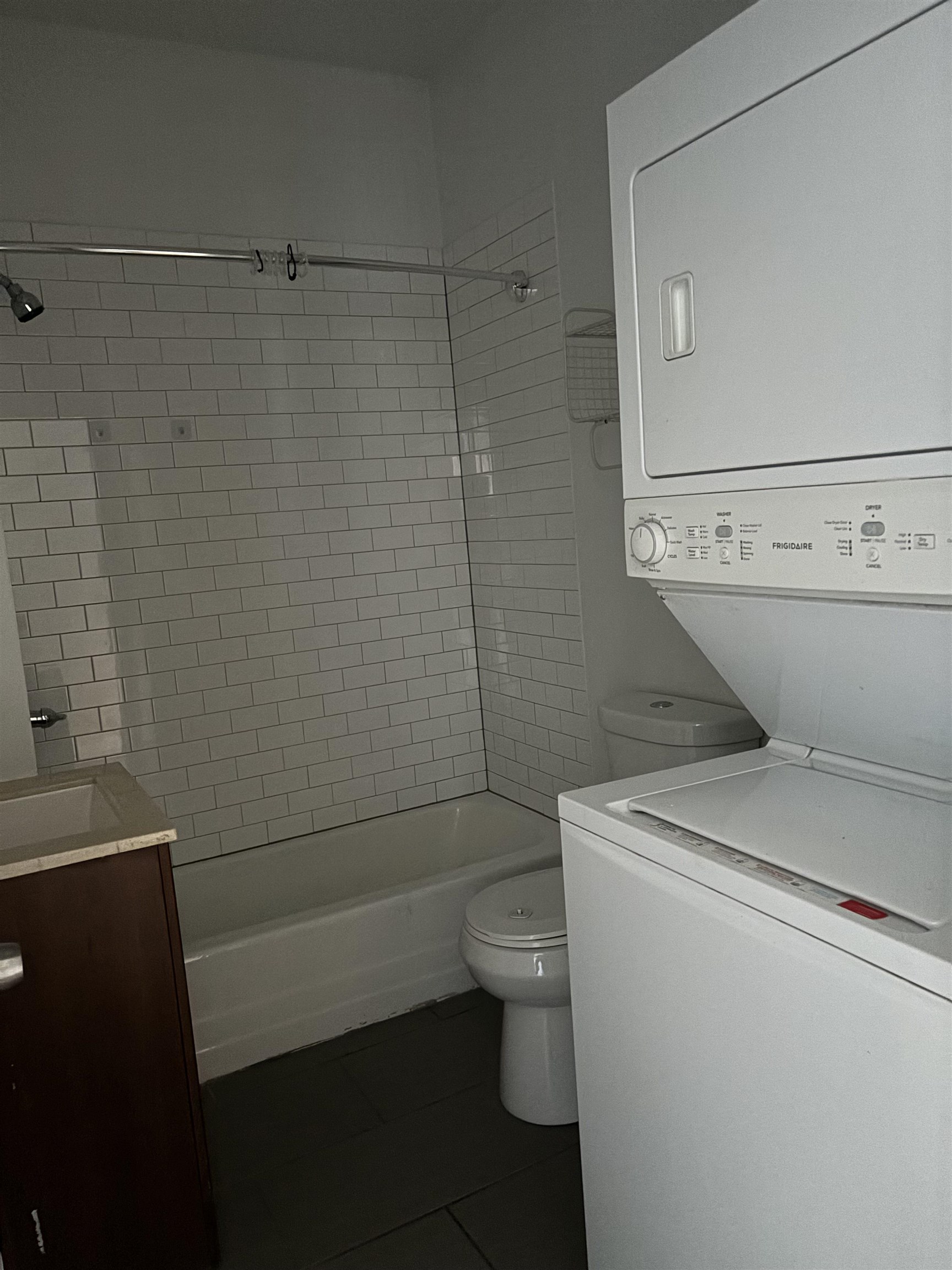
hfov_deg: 53.1
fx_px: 953
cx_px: 476
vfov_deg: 67.3
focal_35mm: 26
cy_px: 635
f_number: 1.6
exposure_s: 1/23
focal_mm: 5.96
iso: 1250
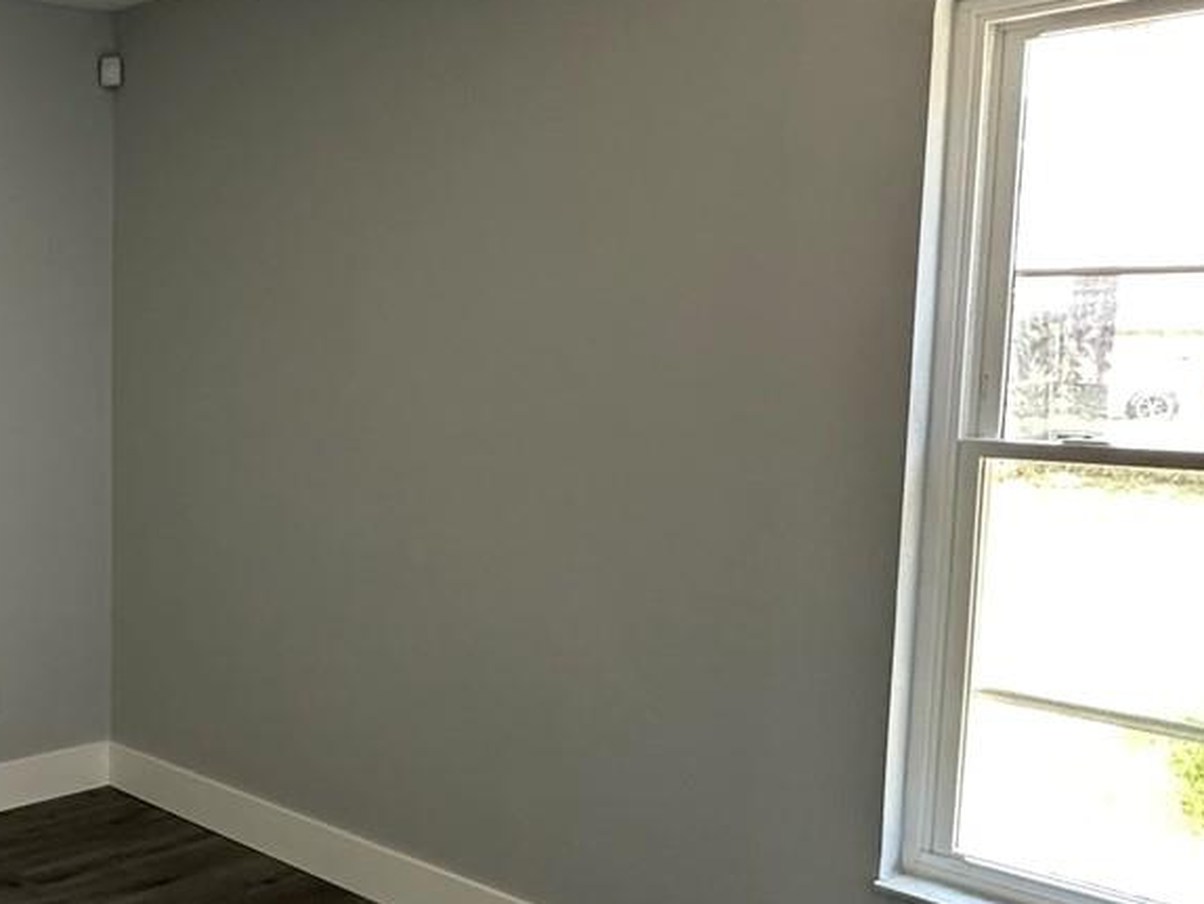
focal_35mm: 39
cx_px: -25
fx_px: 1357
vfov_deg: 36.8
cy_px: 472
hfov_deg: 41.1
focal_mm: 2.22
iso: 320
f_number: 2.2
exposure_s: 1/60
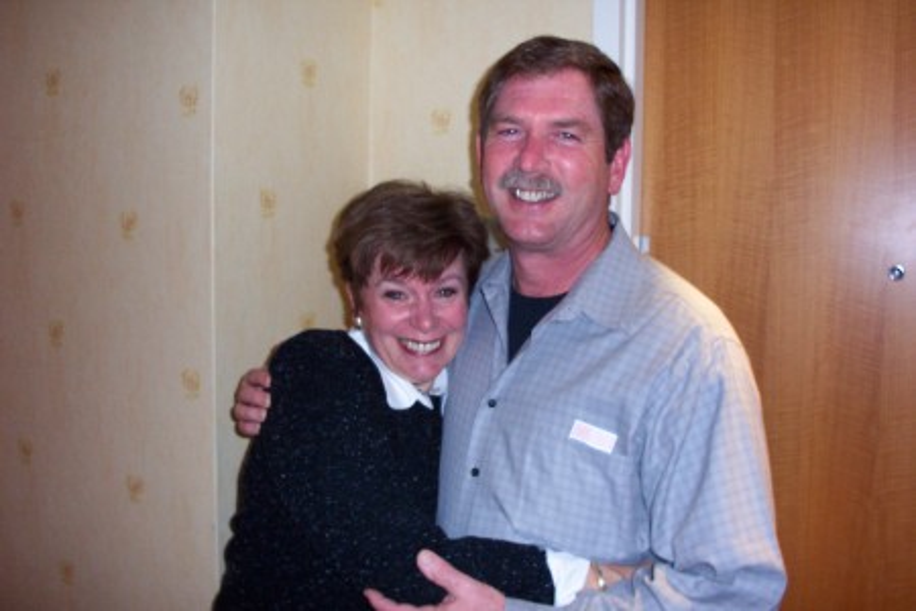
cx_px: 458
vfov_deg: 37.9
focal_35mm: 35
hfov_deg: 54.4
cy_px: 306
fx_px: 890
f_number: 2.8
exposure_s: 1/30
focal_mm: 7.5
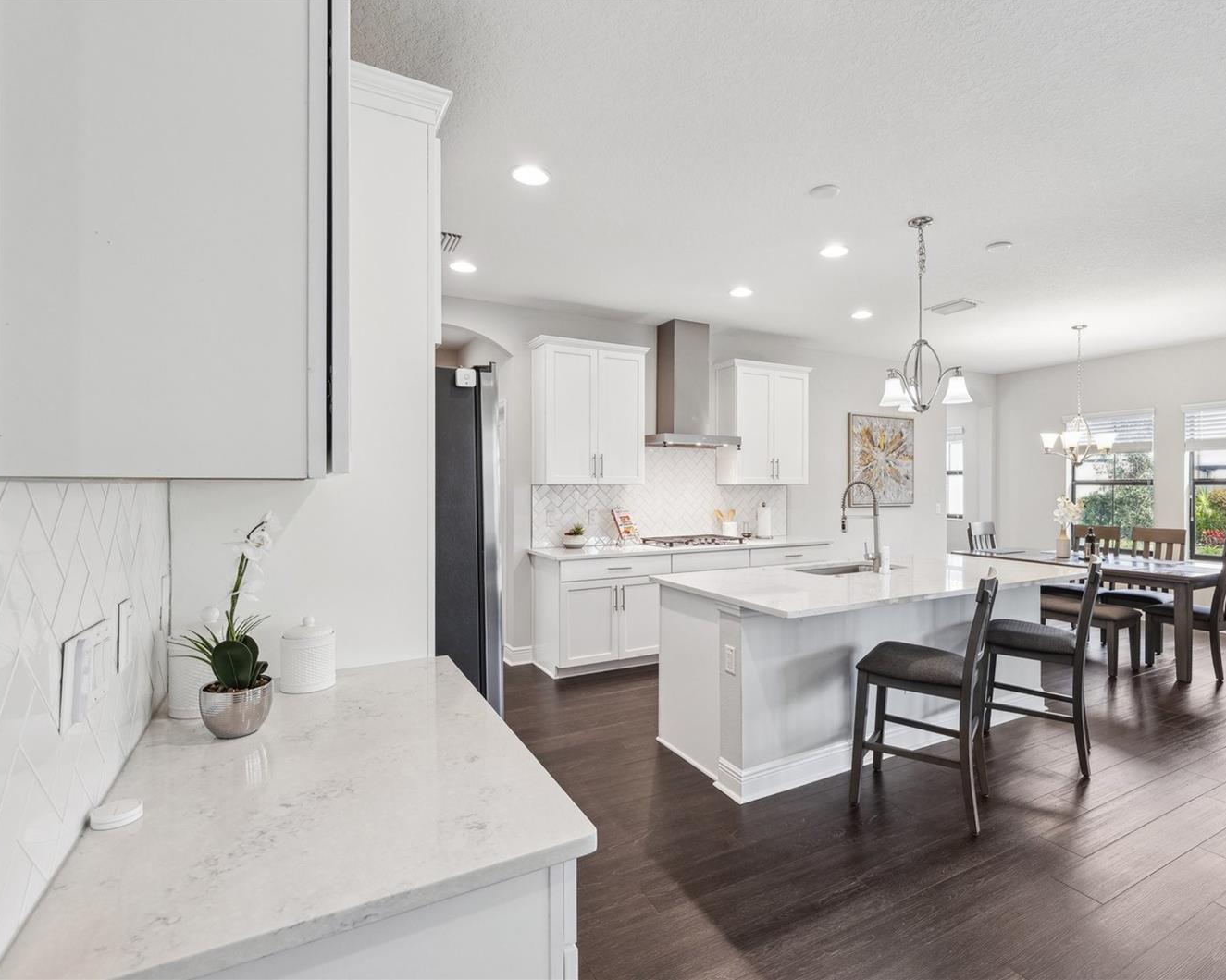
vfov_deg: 77.0
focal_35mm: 17
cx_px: 685
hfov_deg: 89.3
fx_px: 617
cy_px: 488
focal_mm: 15
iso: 400
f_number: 8
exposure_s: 1/8
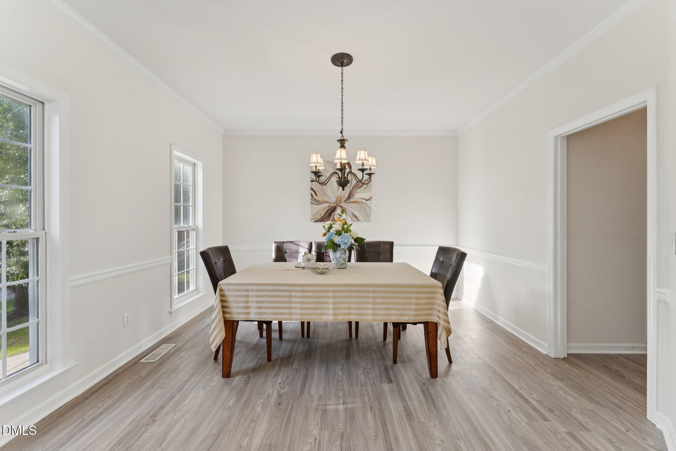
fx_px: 263
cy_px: 226
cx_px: 338
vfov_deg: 81.2
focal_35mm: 14
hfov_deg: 104.3
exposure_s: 1/60
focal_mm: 14
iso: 320
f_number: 9
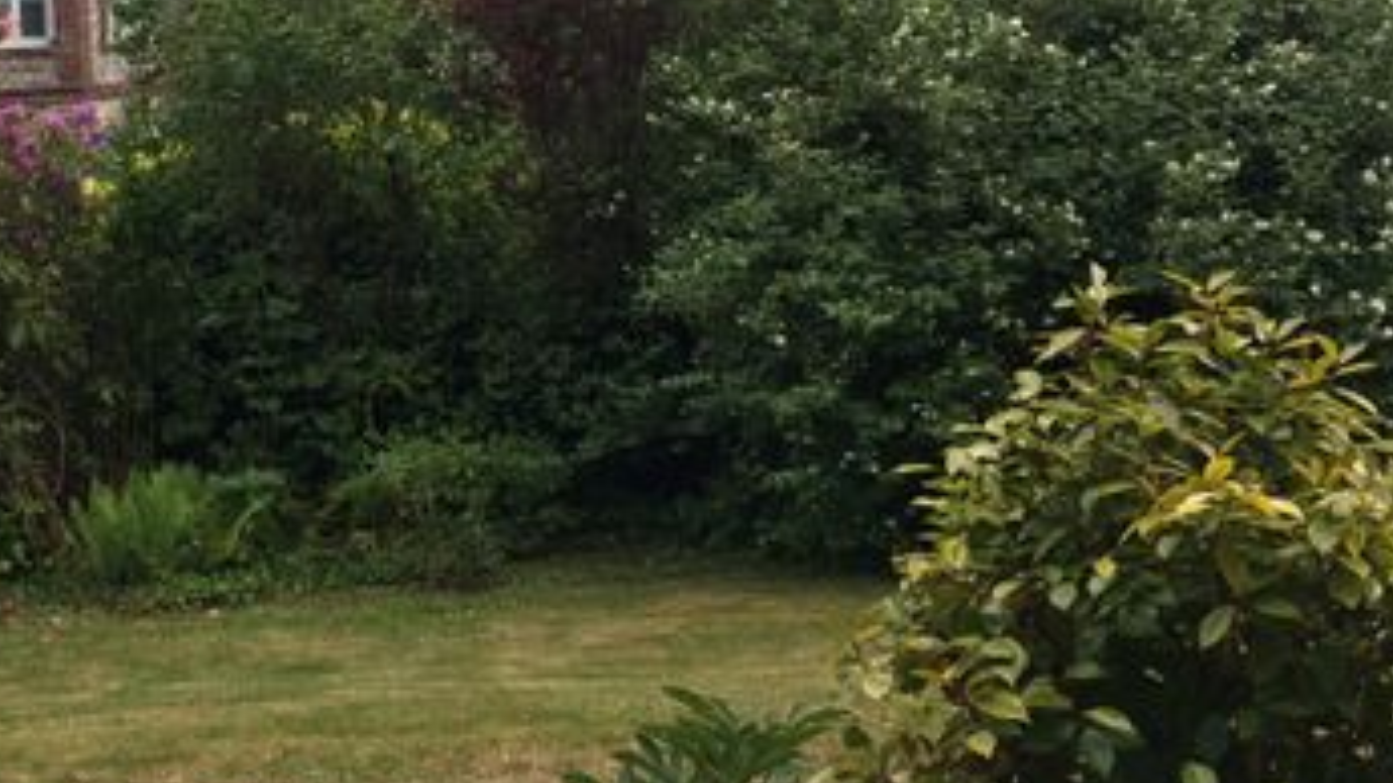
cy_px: 194
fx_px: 2031
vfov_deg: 21.6
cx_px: 242
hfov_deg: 36.3
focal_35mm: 55
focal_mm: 4.15
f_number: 2.2
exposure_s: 1/1001
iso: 32
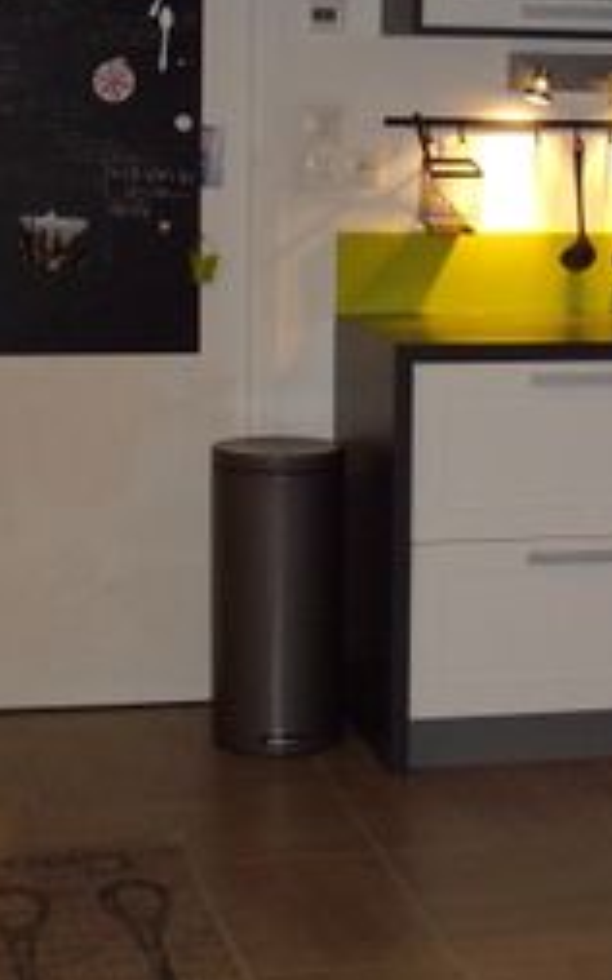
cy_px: 325
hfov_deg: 13.9
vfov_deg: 22.2
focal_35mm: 93
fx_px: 2483
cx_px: 593
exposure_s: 1/50
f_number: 2.8
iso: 160
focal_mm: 6.2
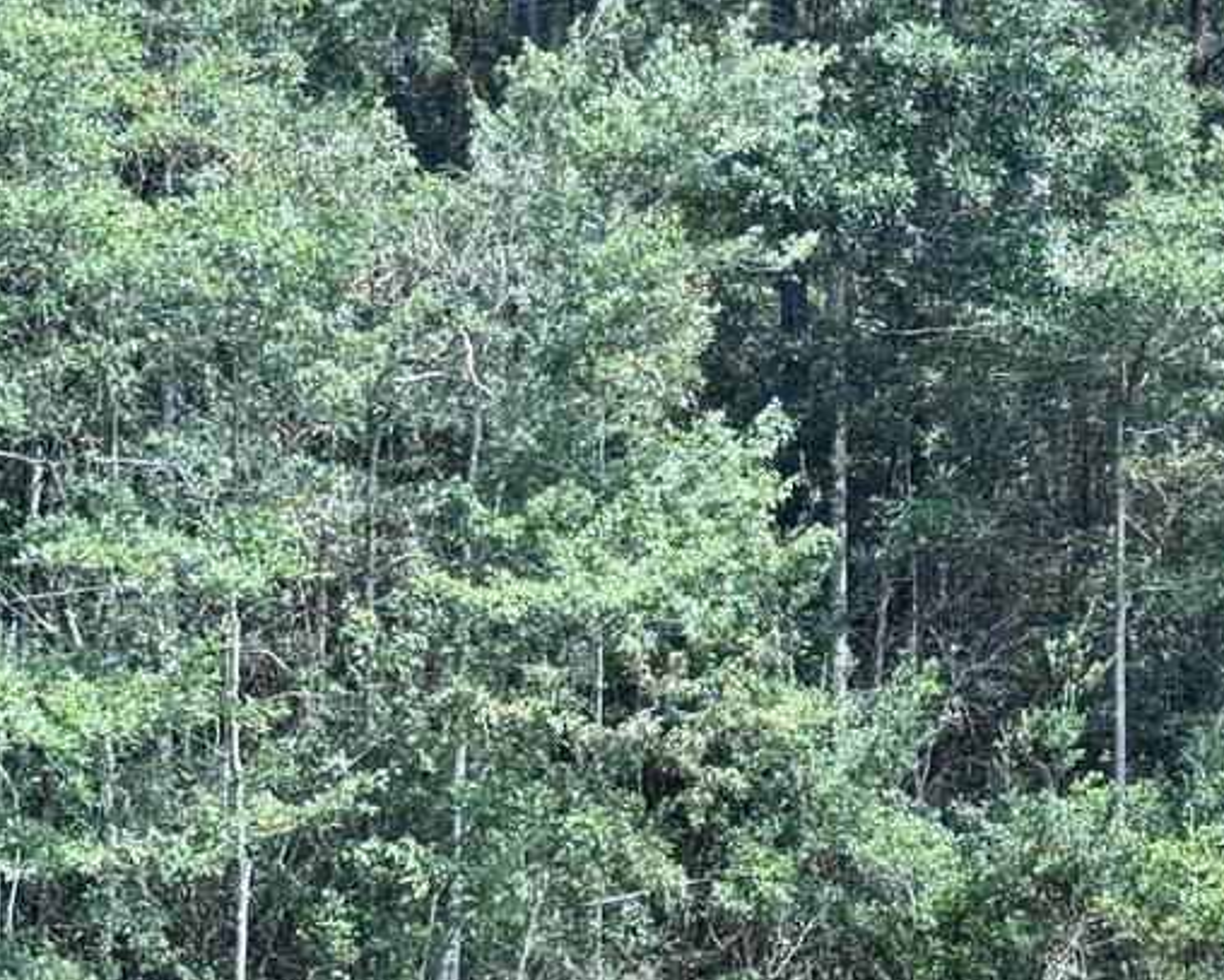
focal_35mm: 118
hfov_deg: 16.2
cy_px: 498
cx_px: 952
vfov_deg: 13.1
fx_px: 4277
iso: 64
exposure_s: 1/913
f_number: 1.78
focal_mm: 6.76
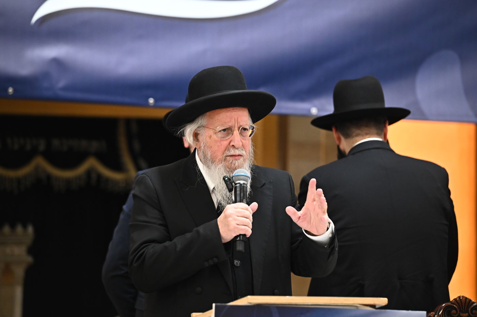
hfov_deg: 10.3
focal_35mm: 200
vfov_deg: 6.9
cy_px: 158
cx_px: 238
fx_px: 2649
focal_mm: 200
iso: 3200
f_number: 5
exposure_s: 1/160
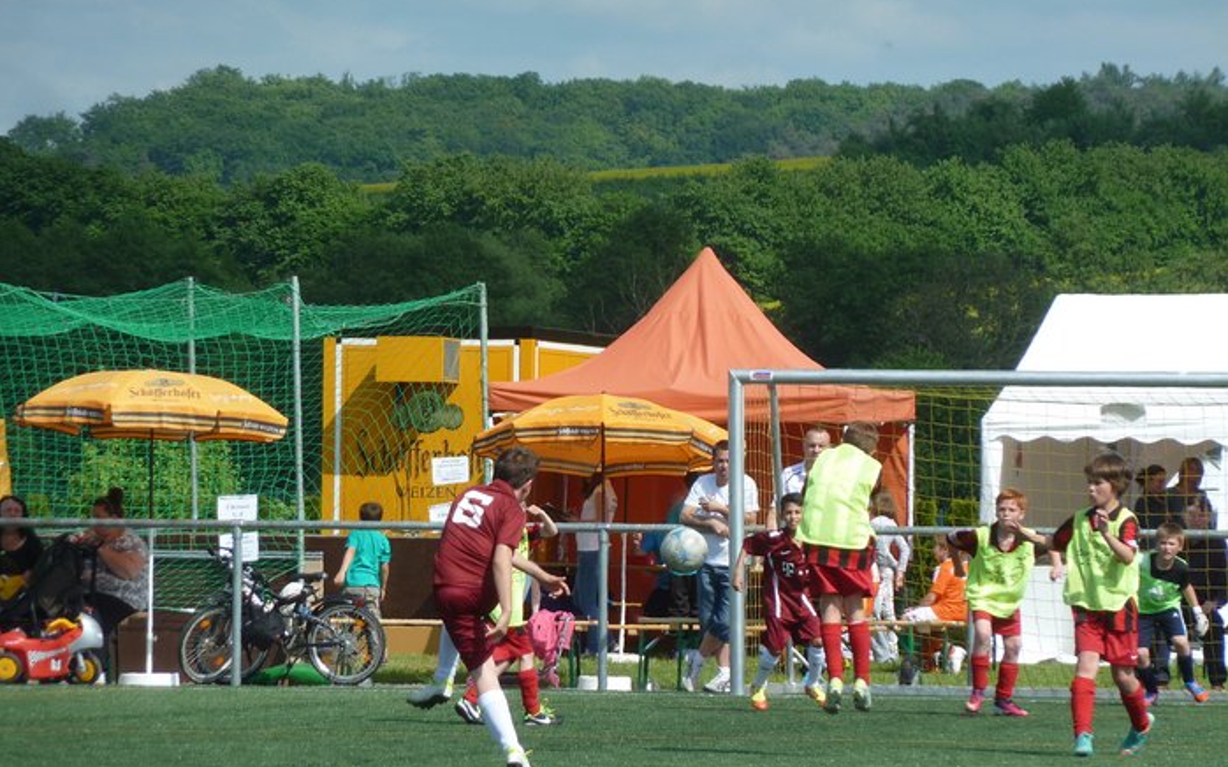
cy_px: 449
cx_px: 614
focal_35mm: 319
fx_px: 10674
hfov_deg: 6.6
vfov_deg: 4.1
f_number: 4.9
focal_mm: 49.2
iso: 80
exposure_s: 1/400
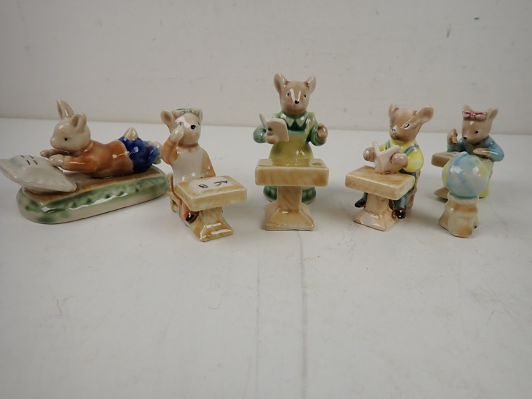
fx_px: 307
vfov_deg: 66.0
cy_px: 195
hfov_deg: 81.7
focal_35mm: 20
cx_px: 269
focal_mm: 3.33
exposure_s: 1/160
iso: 100
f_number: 2
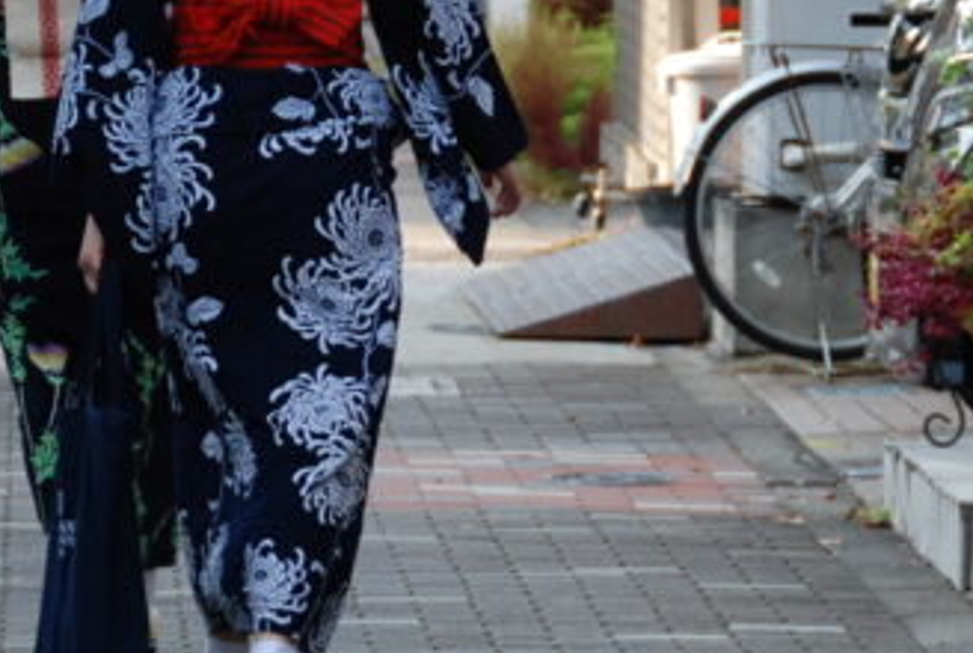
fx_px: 12037
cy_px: -7
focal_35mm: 445
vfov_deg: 3.1
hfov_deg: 4.6
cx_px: 172
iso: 500
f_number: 5.3
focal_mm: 95
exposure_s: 1/320
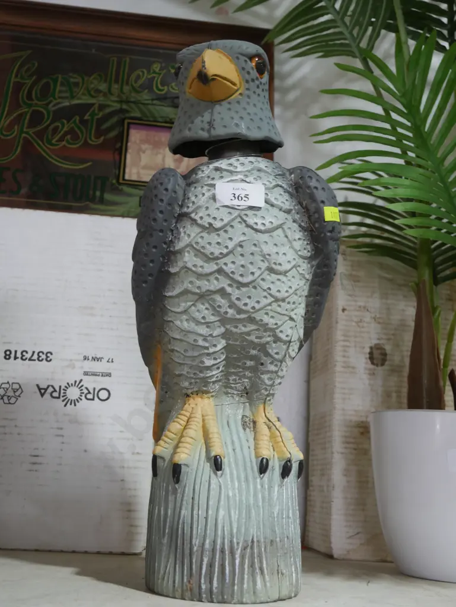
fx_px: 807
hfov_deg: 31.5
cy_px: 304
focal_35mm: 46
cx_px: 228
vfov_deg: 41.2
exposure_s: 1/60
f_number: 5.1
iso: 800
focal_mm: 23
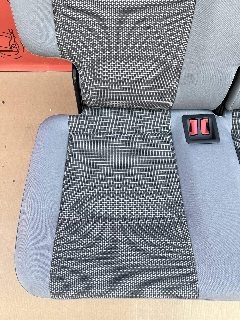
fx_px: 240
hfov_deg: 53.1
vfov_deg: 67.3
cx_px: 120
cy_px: 160
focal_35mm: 26
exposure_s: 1/133
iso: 32
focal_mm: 5.1
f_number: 1.6
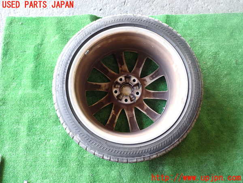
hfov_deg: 60.0
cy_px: 92
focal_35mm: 30
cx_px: 122
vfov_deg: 46.8
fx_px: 211
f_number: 2.3
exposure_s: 1/30
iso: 200
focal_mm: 5.4
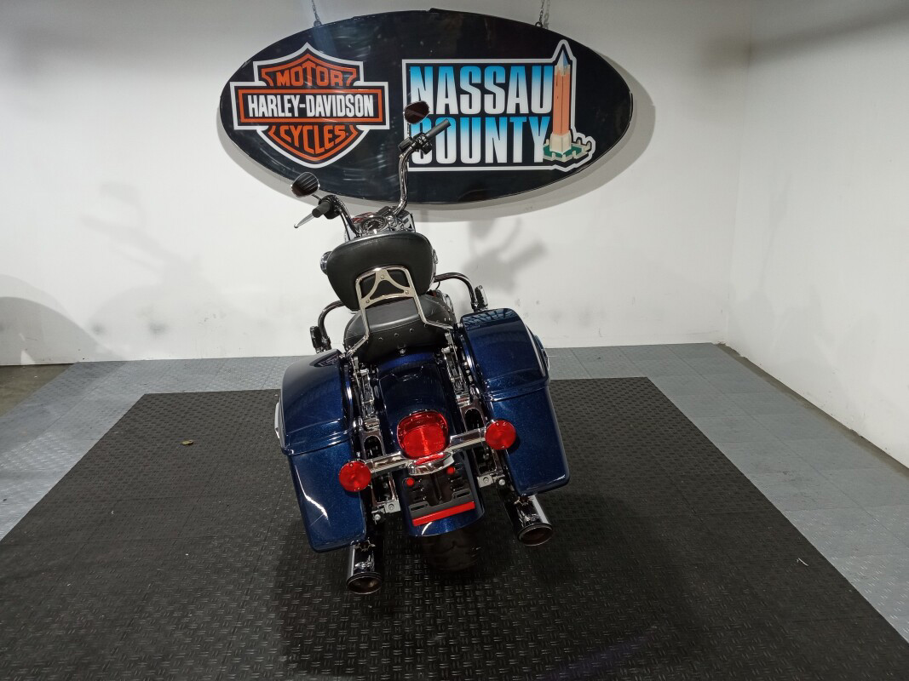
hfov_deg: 63.4
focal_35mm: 28
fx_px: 735
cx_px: 454
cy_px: 340
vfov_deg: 49.7
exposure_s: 1/40
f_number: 2.2
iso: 338
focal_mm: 3.71
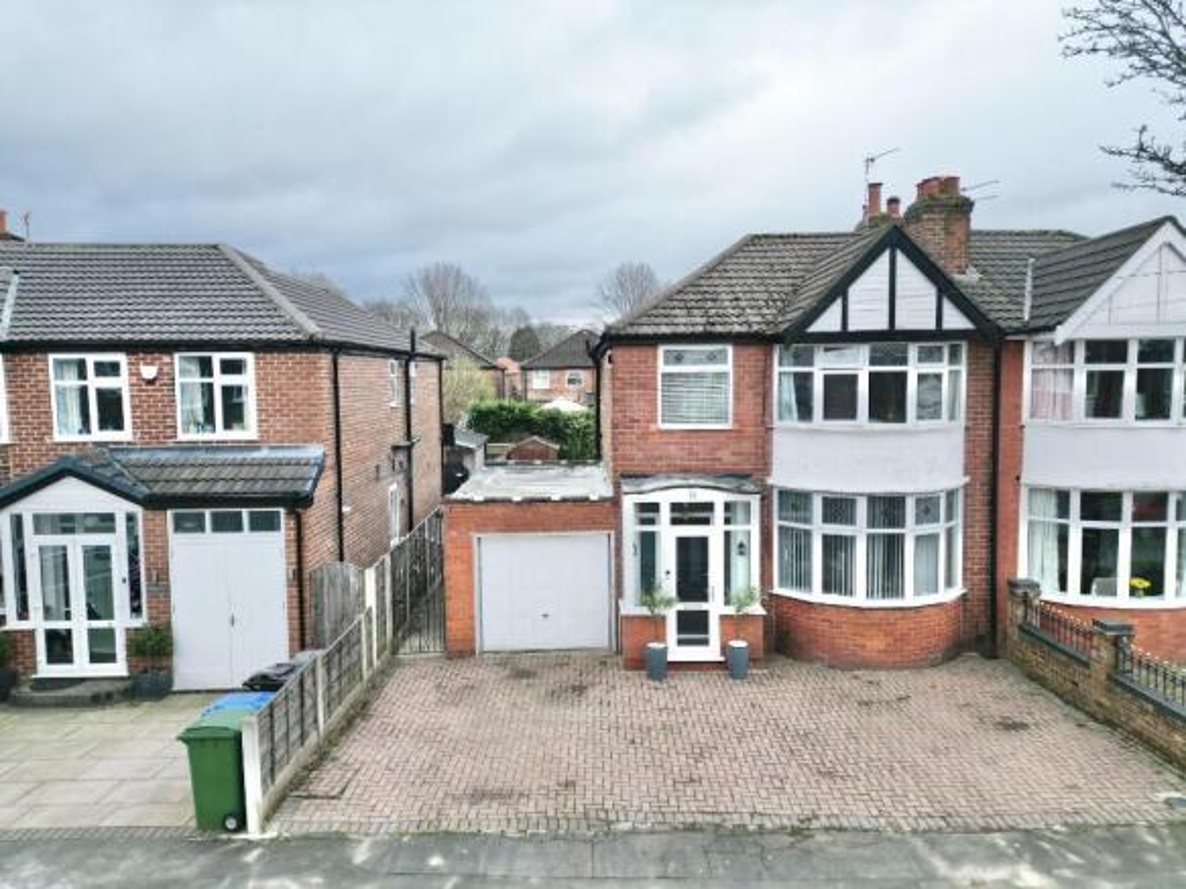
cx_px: 593
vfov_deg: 56.8
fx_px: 822
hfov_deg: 71.6
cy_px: 444
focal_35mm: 24
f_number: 1.7
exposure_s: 1/1000
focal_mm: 6.72
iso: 140
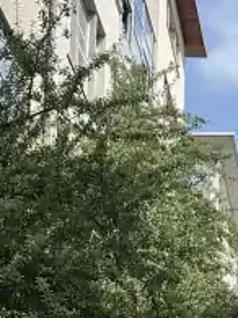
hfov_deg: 12.0
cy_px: 466
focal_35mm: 119
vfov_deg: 15.4
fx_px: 1092
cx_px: 337
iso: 25
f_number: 1.8
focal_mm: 3
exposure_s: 1/804
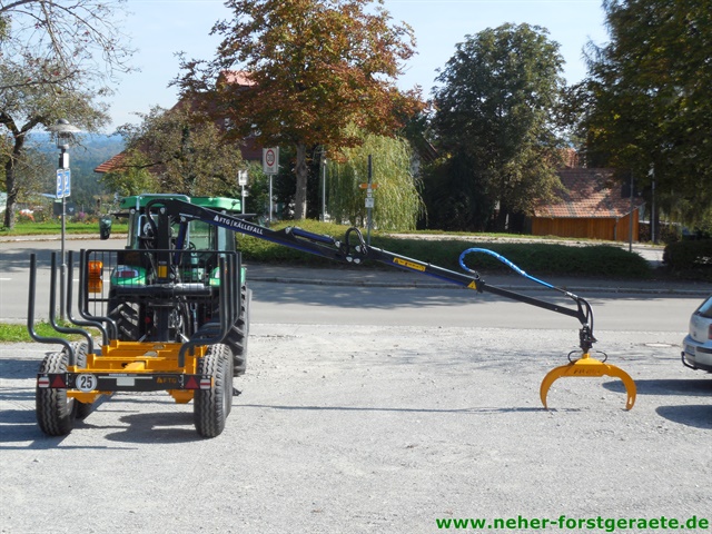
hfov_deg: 29.4
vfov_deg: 22.3
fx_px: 1358
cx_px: 356
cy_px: 267
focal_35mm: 66
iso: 125
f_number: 4.2
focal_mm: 10.9
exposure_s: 1/500
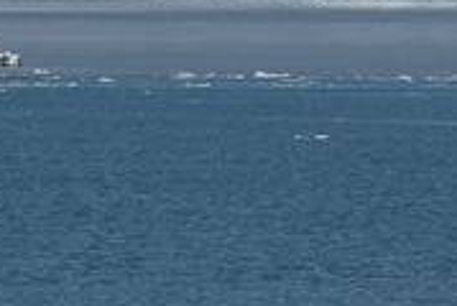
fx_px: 14508
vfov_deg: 1.2
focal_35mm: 1141
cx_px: 105
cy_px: -556
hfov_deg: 1.8
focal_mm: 160
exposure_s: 1/500
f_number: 11
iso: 100
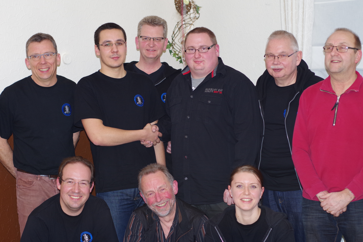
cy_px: 121
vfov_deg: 18.2
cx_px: 182
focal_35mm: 75
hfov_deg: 27.0
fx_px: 756
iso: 400
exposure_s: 1/30
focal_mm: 50
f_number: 2.8
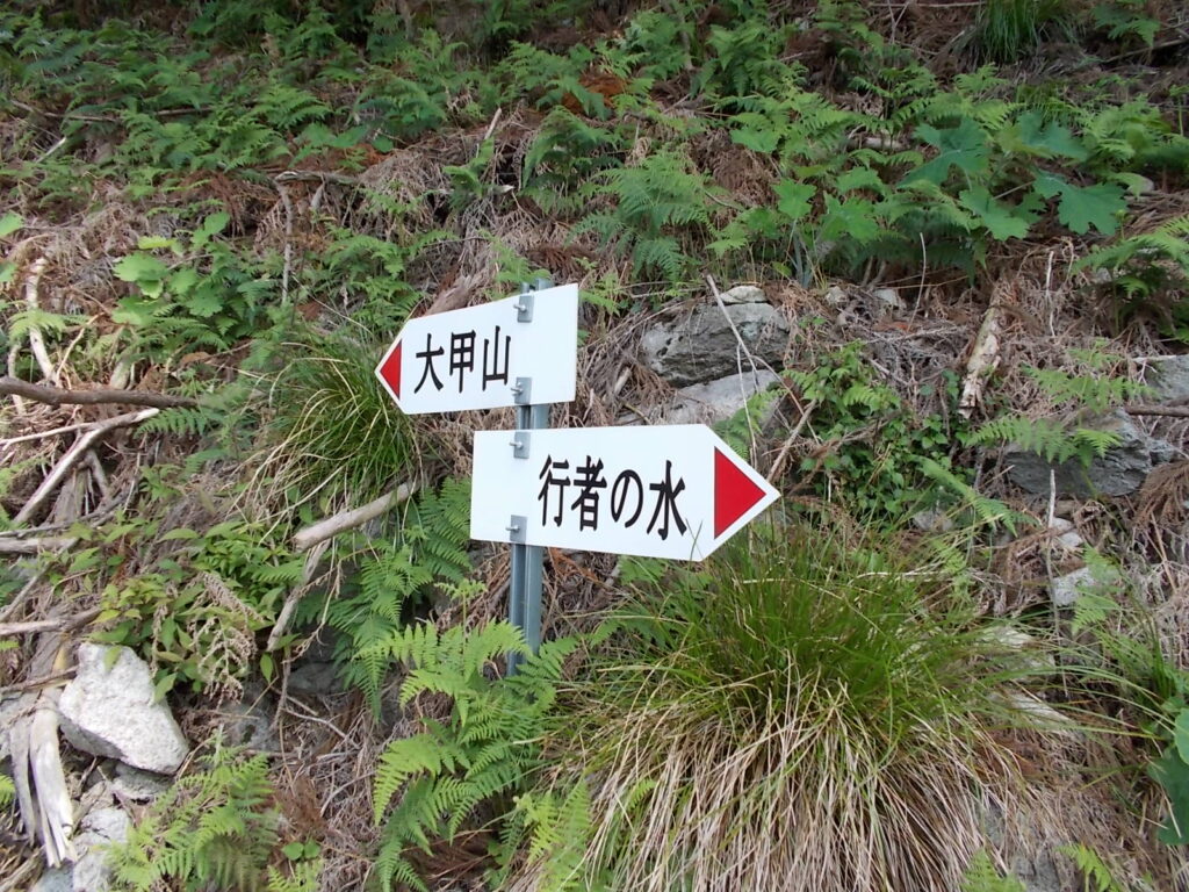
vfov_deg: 53.1
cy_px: 446
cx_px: 594
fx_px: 893
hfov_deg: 67.3
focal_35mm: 26
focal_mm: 4.6
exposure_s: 1/320
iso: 80
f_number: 3.2
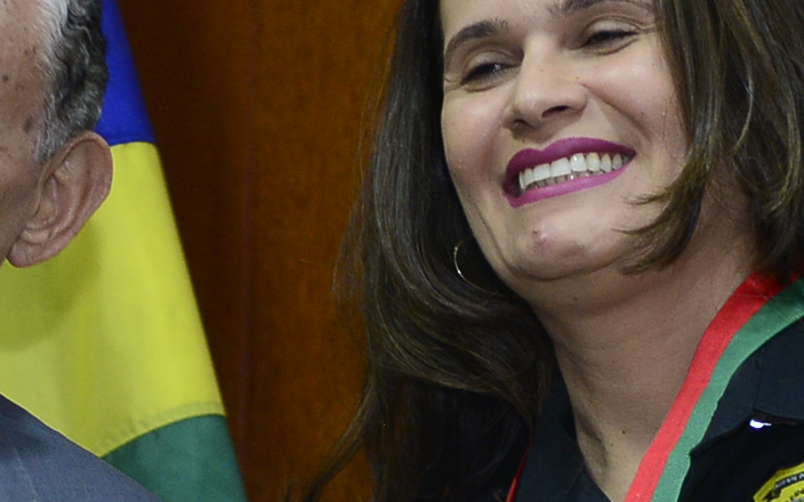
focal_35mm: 305
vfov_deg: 4.3
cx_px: 80
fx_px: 6683
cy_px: 659
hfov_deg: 6.9
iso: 1600
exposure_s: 1/125
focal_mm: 70
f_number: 4
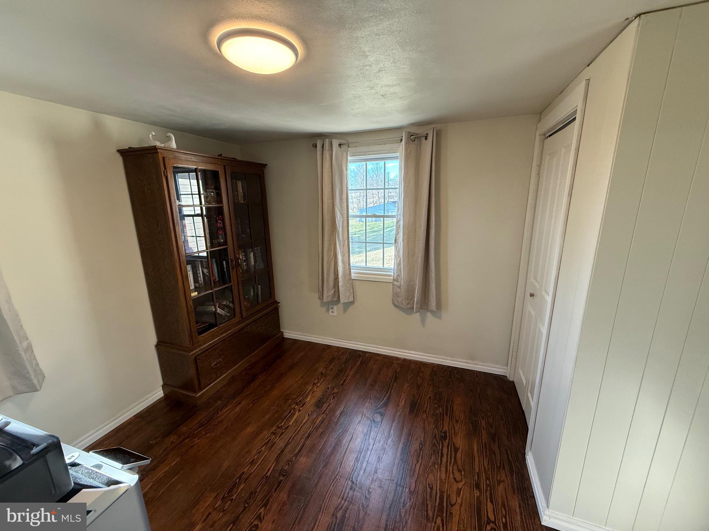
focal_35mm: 14
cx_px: 354
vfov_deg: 85.7
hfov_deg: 102.1
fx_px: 287
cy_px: 266
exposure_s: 1/120
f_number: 2.2
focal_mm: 2.22
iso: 320
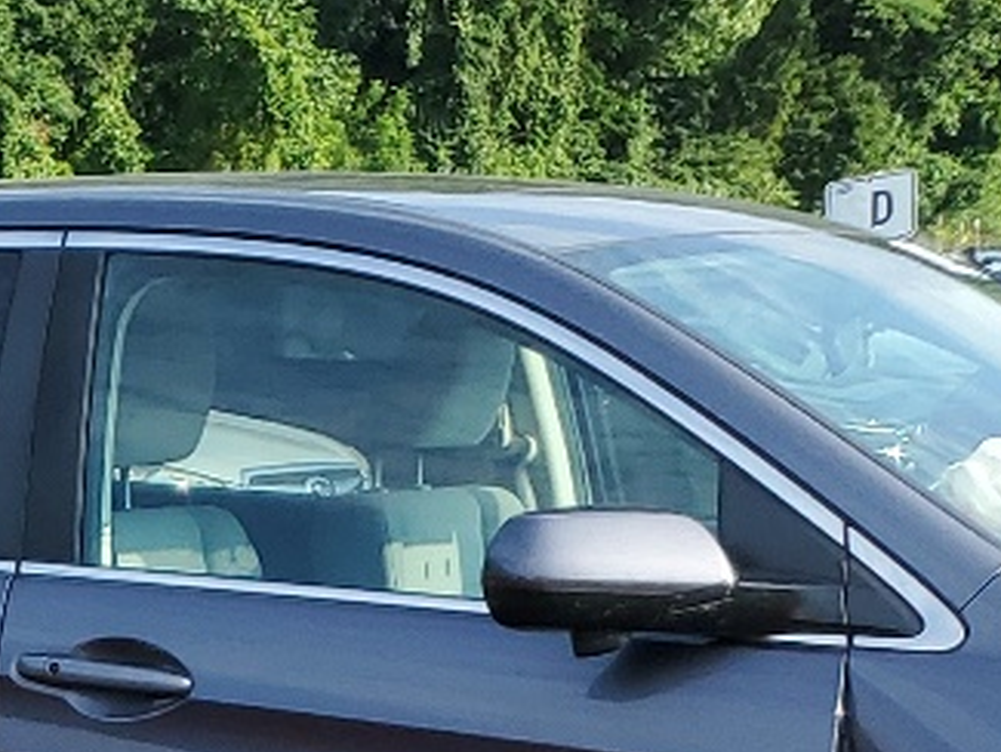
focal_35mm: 128
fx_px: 3703
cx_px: -924
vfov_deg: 10.6
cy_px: 1529
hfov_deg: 13.5
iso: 50
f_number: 1.5
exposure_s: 1/1111
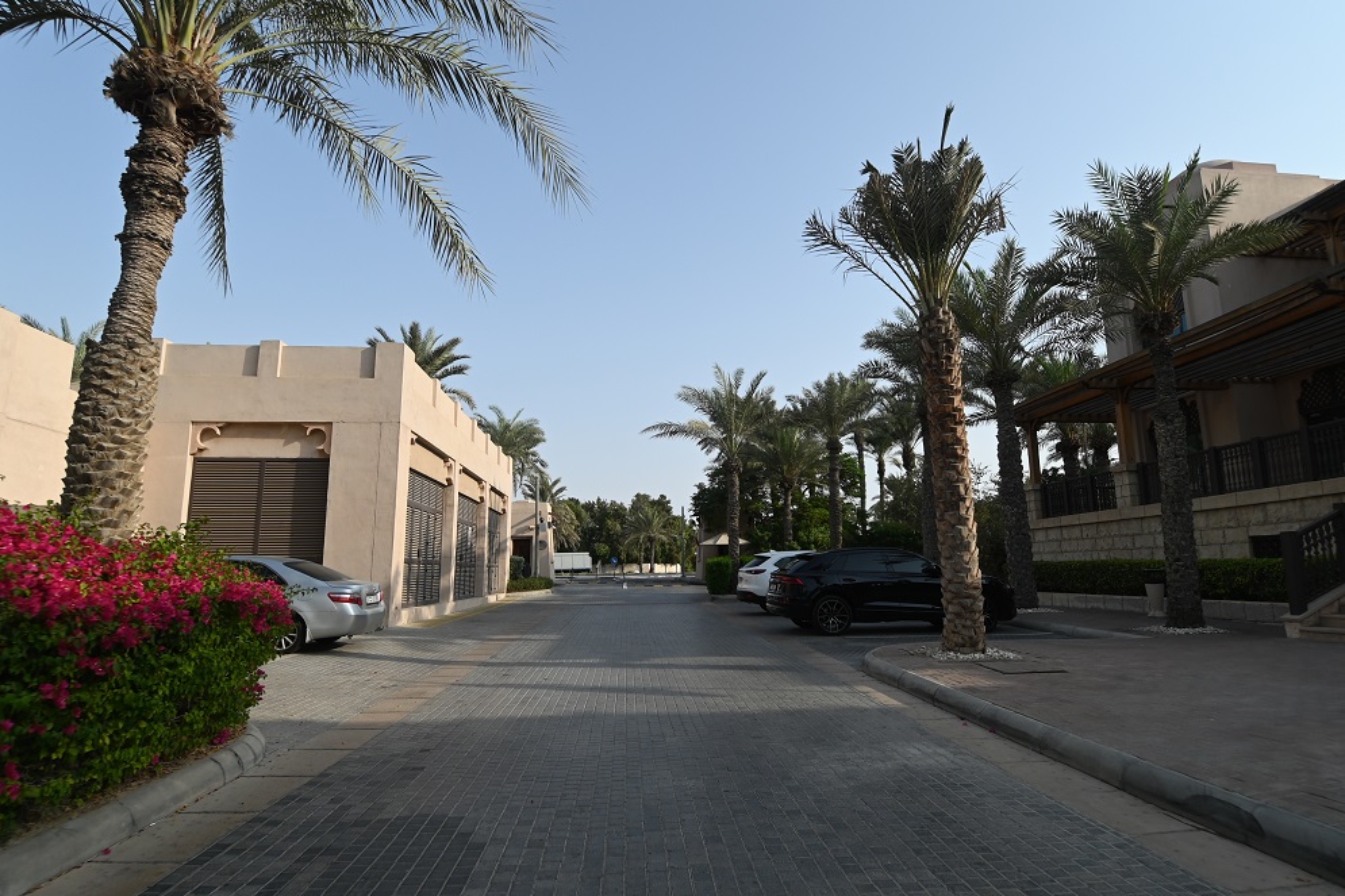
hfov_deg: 57.2
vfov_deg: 40.0
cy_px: 448
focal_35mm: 33
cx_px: 672
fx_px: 1233
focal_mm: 22
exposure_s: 1/400
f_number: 7.1
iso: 100
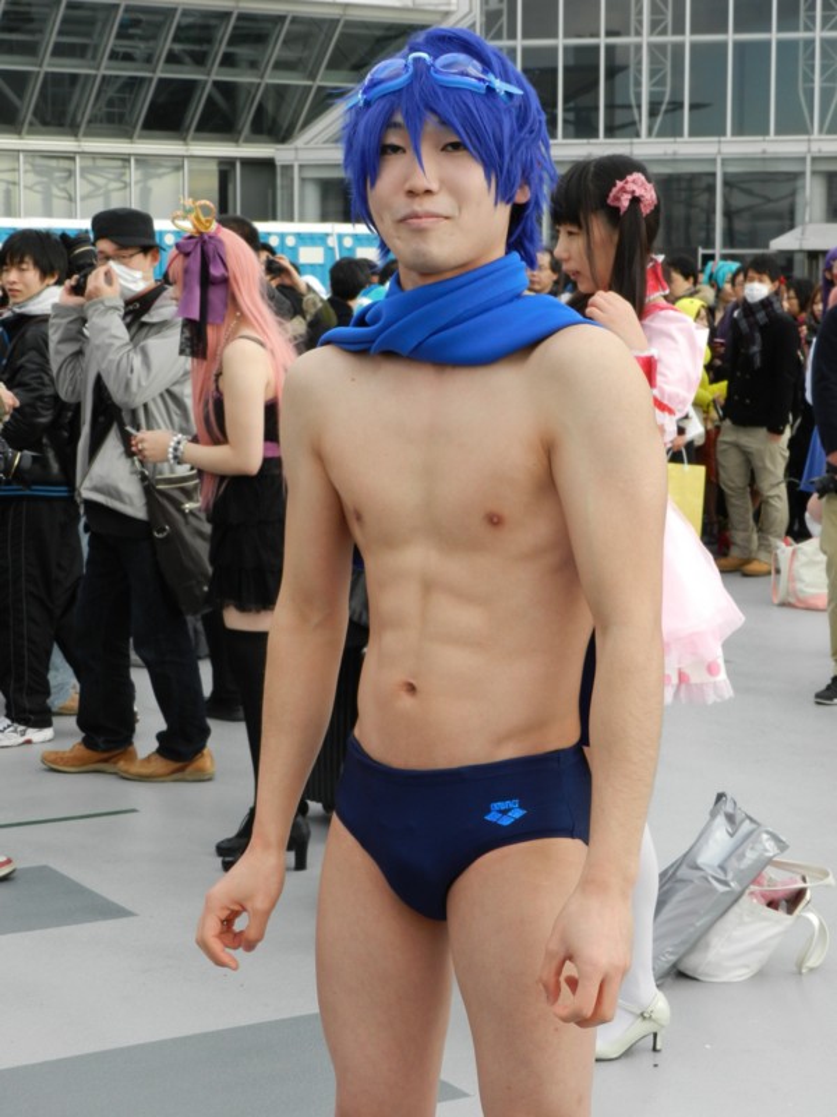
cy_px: 558
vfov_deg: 28.6
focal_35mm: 68
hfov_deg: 21.6
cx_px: 418
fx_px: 2192
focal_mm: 12.1
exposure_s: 1/400
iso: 160
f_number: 4.7
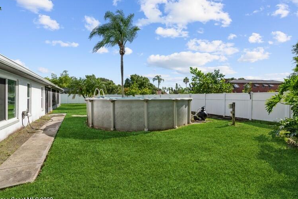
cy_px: 103
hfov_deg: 96.7
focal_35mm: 16
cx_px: 150
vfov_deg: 73.7
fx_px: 132
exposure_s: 1/400
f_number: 8
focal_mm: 15
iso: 200
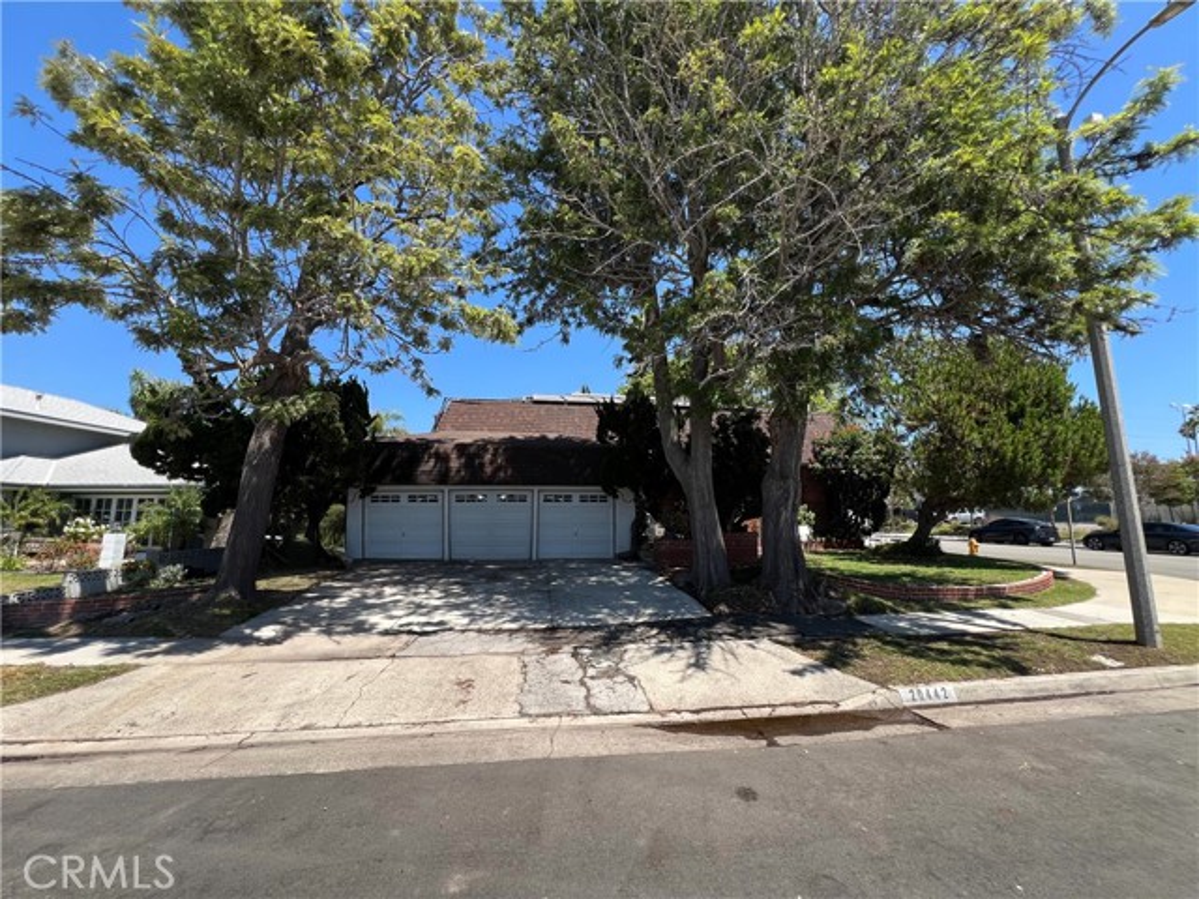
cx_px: 600
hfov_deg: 106.2
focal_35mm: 13
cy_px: 450
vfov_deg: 89.9
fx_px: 450
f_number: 1.8
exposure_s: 1/610
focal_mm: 1.57
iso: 32
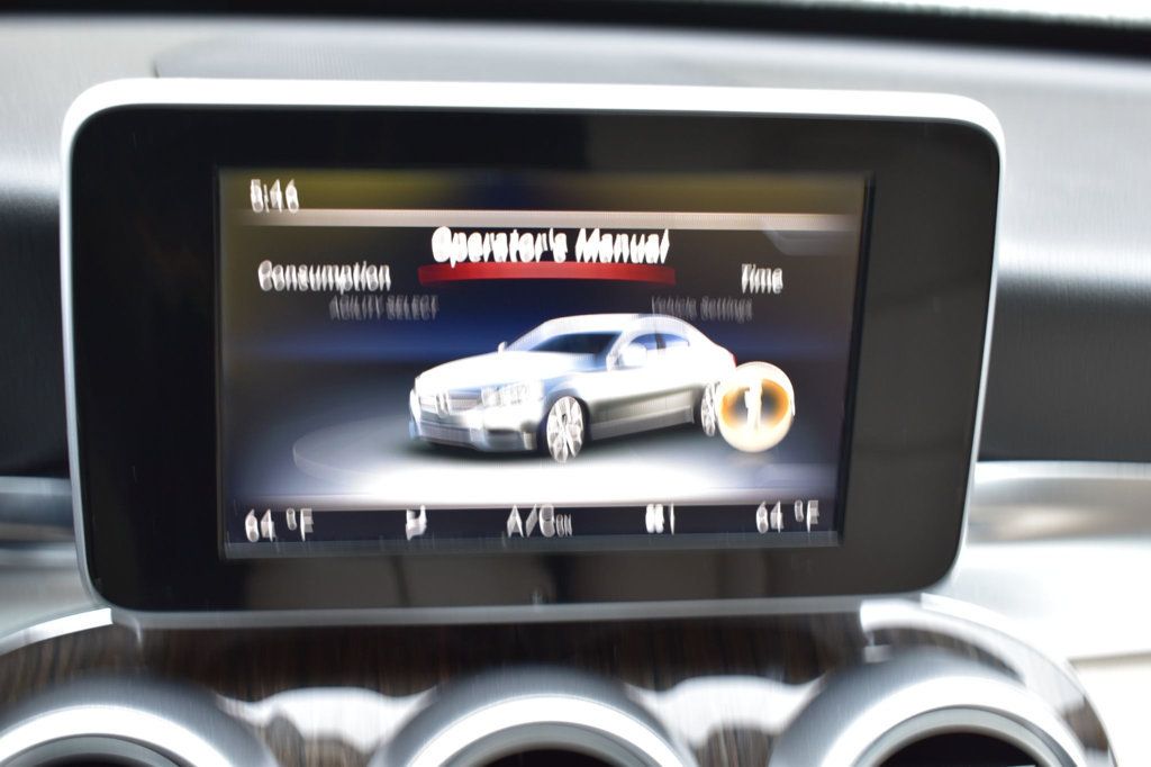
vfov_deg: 25.0
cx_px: 576
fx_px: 1726
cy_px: 384
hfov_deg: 36.9
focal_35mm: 54
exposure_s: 1/15
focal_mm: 36
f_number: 6.3
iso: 720
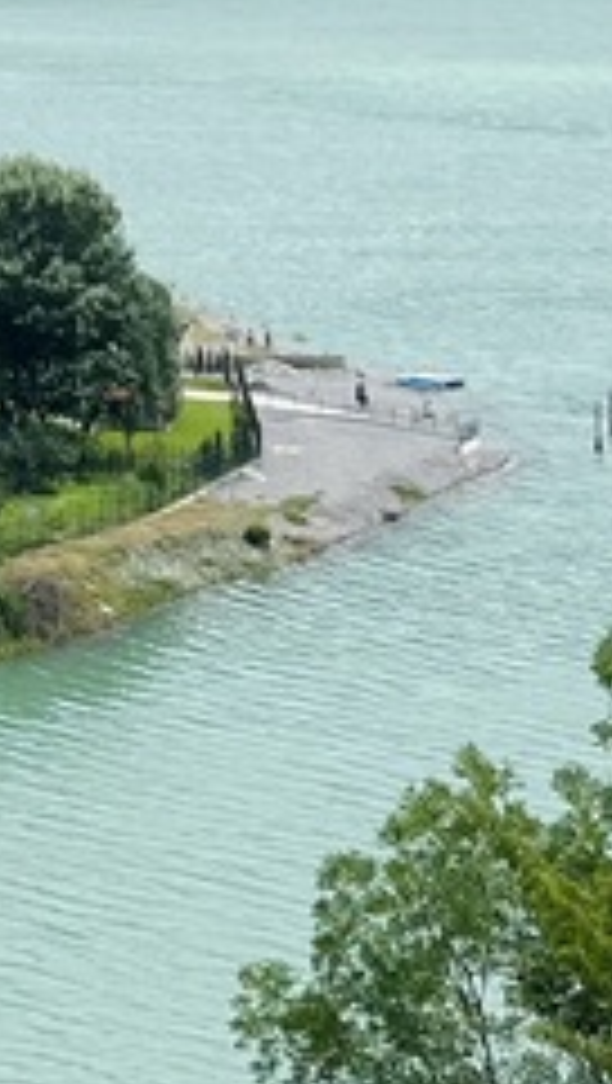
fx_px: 4058
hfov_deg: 8.3
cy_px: -324
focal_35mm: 141
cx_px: -513
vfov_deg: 14.6
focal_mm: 5.1
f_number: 1.6
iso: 50
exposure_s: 1/4854
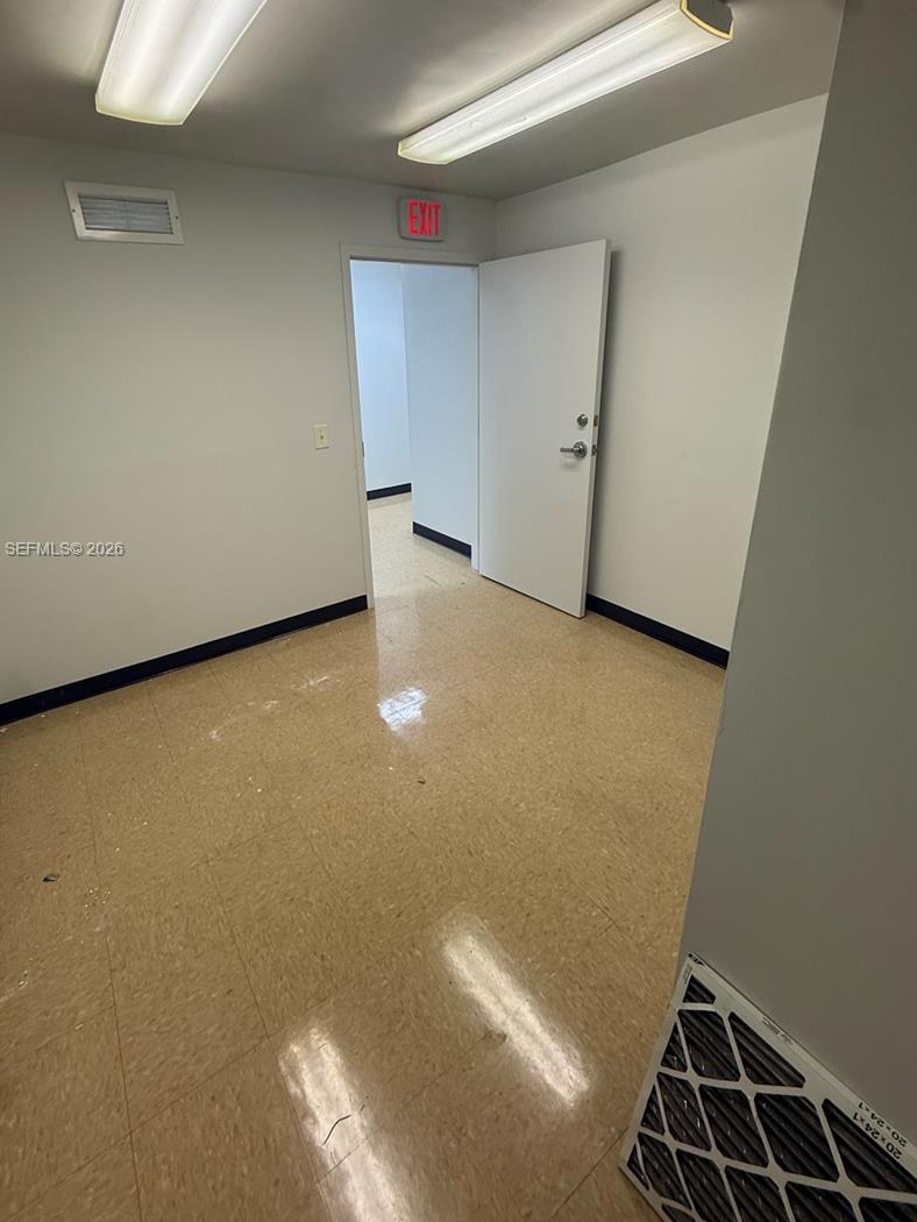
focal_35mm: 16
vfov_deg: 94.2
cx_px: 432
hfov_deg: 78.1
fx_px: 565
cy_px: 550
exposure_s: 1/120
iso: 160
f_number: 2.2
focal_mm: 2.22
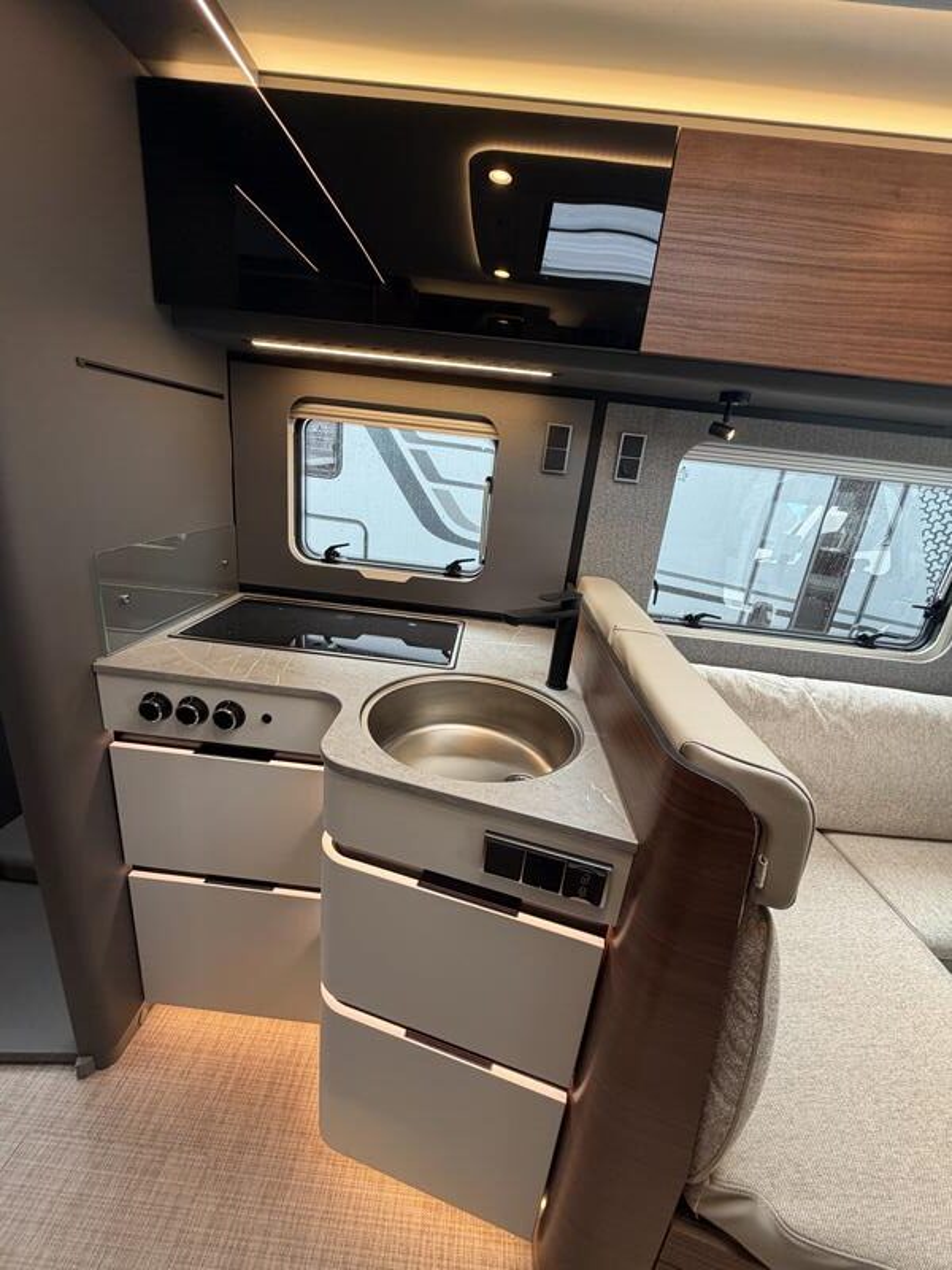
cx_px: 476
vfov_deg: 102.1
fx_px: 513
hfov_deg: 85.7
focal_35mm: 14
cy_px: 635
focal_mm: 2.22
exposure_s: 1/121
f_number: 2.2
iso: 200
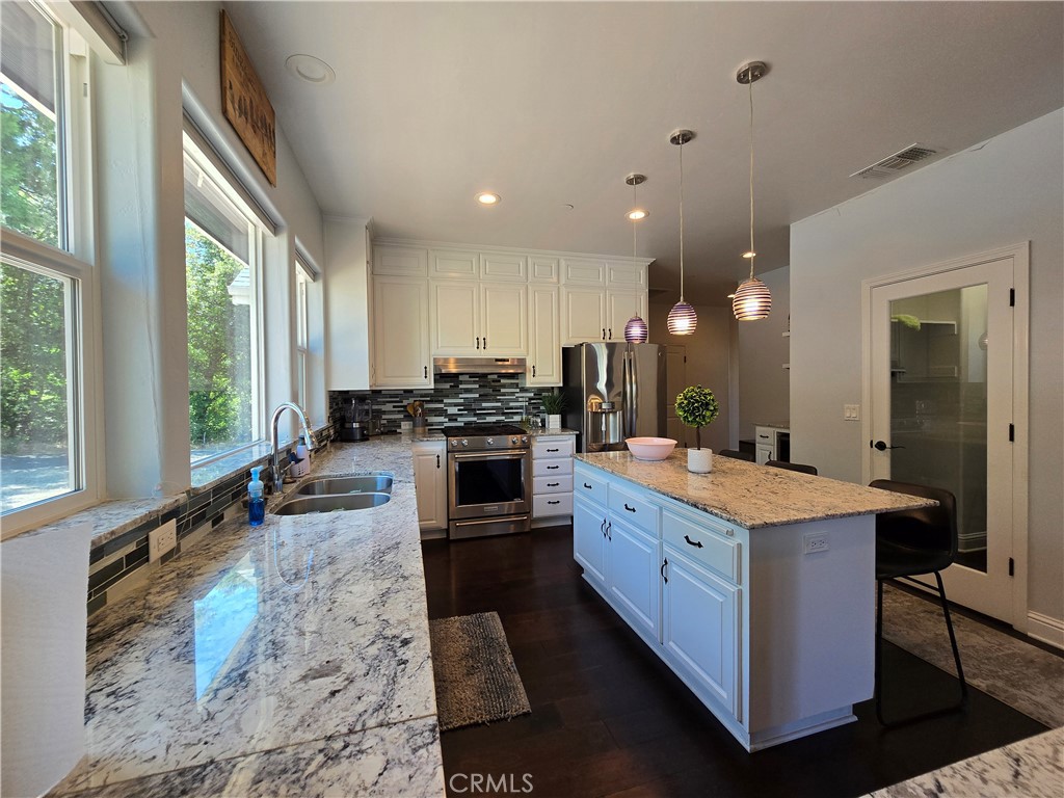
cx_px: 532
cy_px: 399
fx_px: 400
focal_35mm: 13
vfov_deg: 89.9
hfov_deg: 106.2
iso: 80
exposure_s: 1/120
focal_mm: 2.2
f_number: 2.2
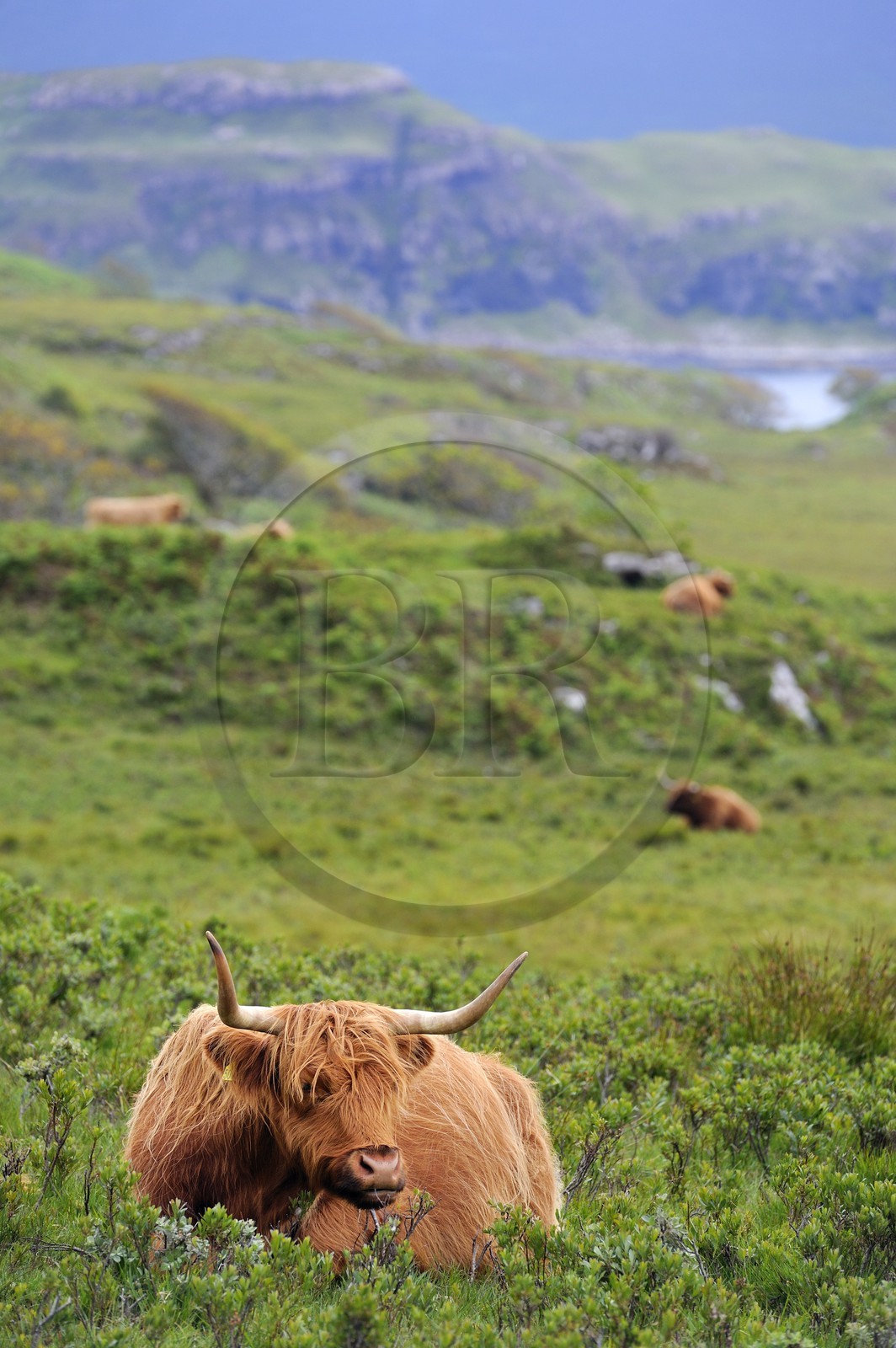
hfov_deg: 6.9
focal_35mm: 200
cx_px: 448
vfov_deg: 10.3
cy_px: 674
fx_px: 7479
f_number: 5
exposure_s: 1/320
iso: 400
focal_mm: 200
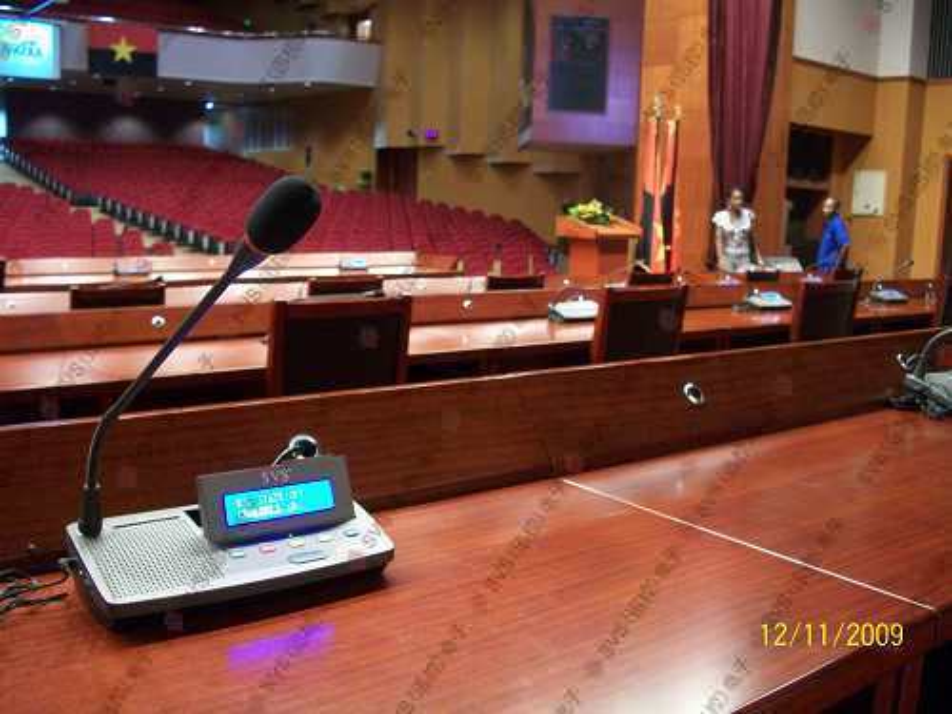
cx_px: 476
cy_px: 357
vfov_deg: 40.7
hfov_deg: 52.6
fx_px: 963
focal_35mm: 35
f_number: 3.1
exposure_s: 1/8
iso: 257
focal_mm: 6.3
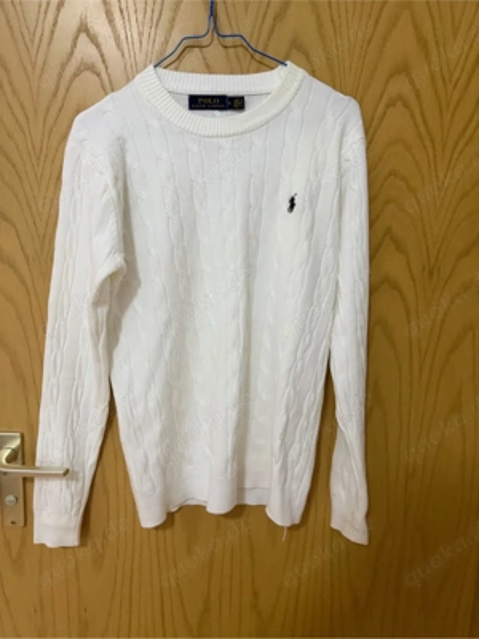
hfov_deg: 56.8
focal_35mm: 24
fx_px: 443
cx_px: 240
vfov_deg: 71.6
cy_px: 320
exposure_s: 1/50
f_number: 1.78
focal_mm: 6.76
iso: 640
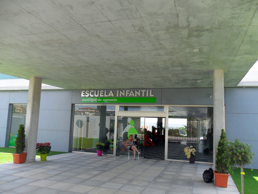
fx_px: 209
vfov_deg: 49.7
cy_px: 100
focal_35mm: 28
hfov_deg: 63.4
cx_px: 133
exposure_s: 1/250
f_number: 3.5
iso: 100
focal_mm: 4.9
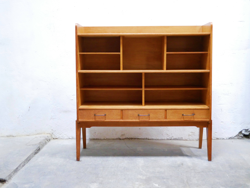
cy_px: 94
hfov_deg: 46.8
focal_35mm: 40
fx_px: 289
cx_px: 125
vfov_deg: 36.0
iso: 2000
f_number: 1.7
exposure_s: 1/60
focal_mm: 20
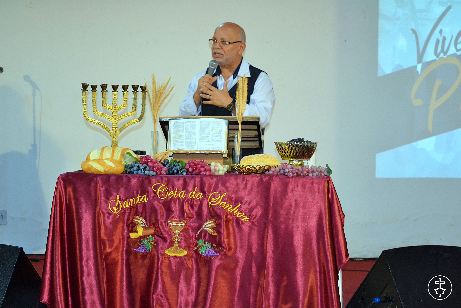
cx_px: 230
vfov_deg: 16.6
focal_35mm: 82
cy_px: 154
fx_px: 1056
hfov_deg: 24.6
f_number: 5.6
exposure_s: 1/60
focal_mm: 55
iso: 2200
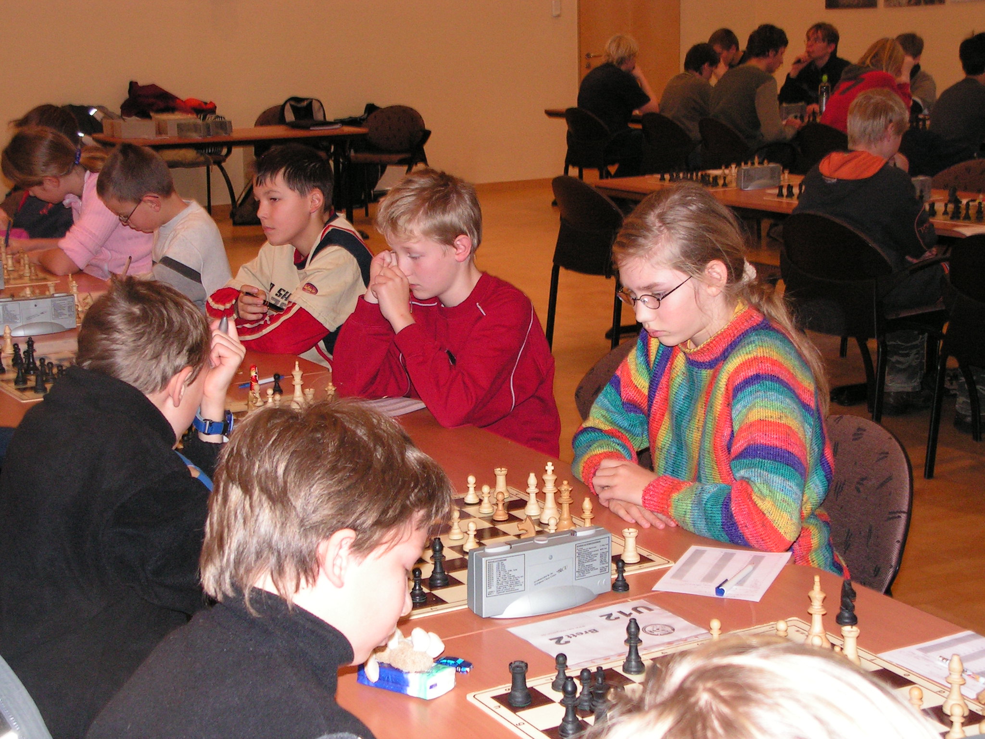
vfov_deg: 24.8
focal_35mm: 59
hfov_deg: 32.7
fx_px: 1679
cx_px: 492
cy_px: 370
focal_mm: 9.9
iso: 200
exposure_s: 1/60
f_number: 3.3
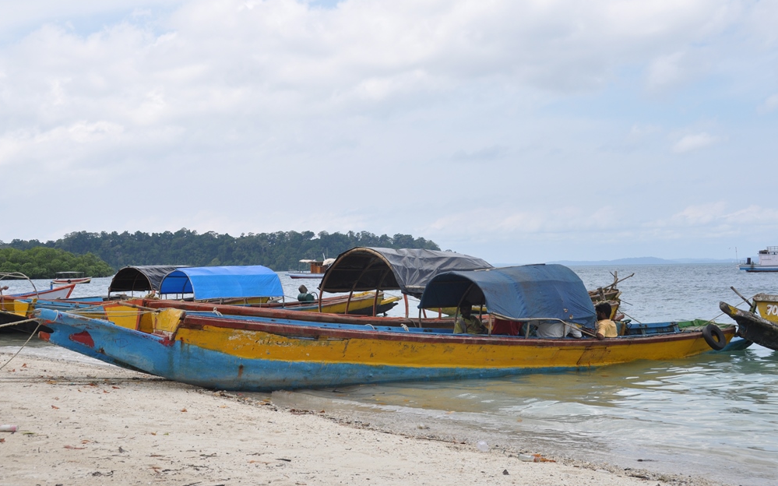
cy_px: 261
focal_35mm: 49
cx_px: 387
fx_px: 1029
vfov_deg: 26.6
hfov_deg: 41.4
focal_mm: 31
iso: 200
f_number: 9
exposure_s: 1/320
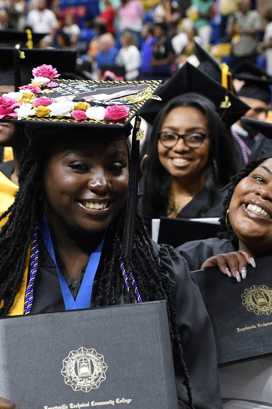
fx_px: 1247
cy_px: 285
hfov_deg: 12.4
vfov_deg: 18.5
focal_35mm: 110
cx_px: 120
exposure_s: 1/80
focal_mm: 50
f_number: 5
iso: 1000
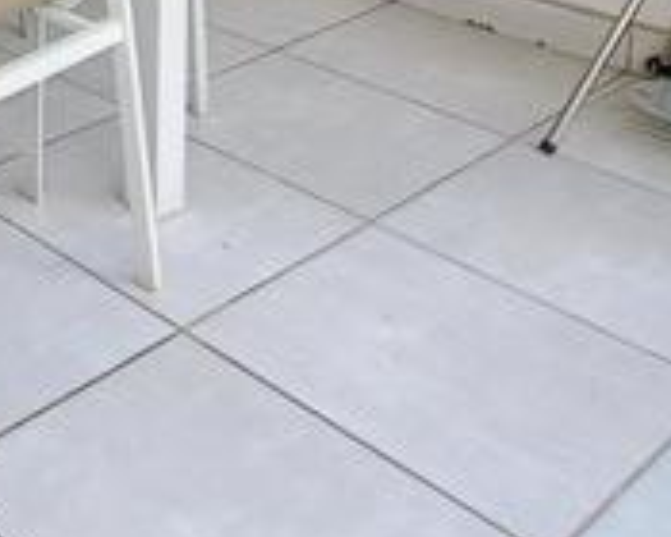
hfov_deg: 25.5
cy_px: -315
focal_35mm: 58
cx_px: -299
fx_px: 1152
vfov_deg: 21.2
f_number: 2.2
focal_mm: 1.74
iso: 50
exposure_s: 1/209
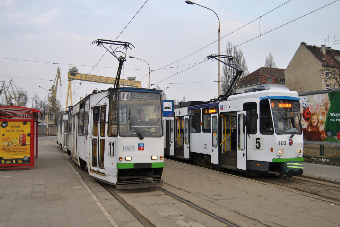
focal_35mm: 30
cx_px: 170
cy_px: 114
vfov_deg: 43.6
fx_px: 283
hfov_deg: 61.9
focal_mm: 20
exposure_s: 1/500
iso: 280
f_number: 3.5
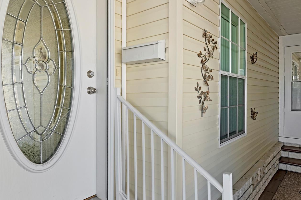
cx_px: 161
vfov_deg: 51.9
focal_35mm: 25
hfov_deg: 72.2
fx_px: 206
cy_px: 99
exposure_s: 1/640
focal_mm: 13
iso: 250
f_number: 8
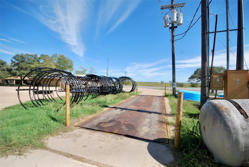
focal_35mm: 15
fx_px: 104
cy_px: 84
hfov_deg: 100.3
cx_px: 124
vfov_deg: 77.5
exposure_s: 1/250
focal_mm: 10
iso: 100
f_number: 8
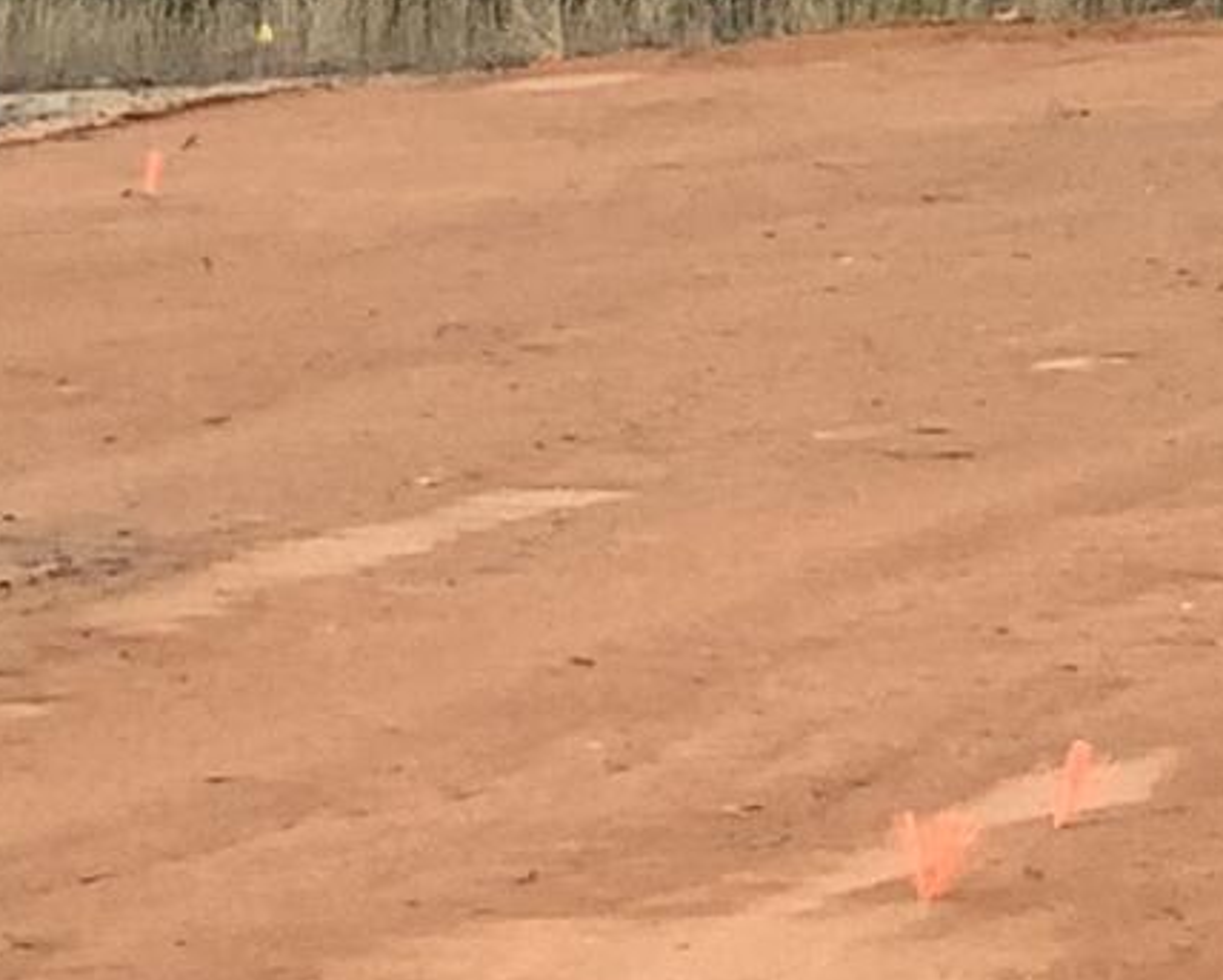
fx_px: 7679
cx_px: 2803
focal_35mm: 212
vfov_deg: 7.3
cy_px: 843
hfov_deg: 8.4
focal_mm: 3.3
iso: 25
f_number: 2.4
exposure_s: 1/840
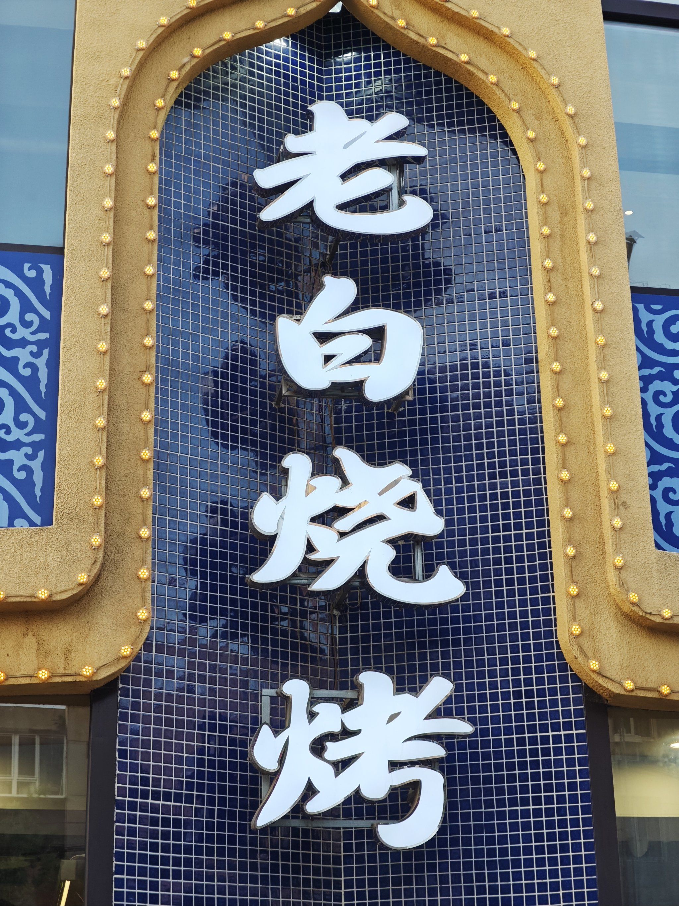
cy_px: 453
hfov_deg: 21.9
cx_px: 340
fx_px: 1752
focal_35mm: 67
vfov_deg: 29.0
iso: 50
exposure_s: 1/111
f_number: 2
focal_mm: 10.1
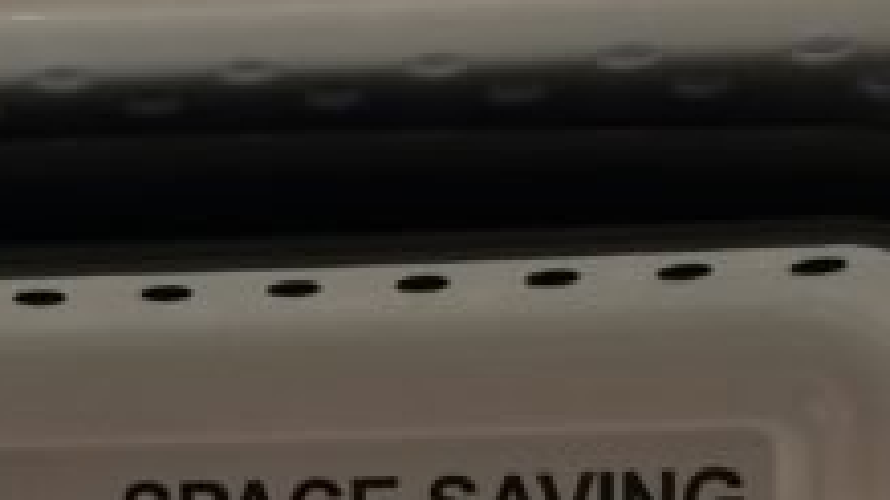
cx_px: 12
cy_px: 898
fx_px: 2619
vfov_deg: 10.3
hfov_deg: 18.8
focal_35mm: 111
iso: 80
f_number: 2.2
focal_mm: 4.15
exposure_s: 1/30
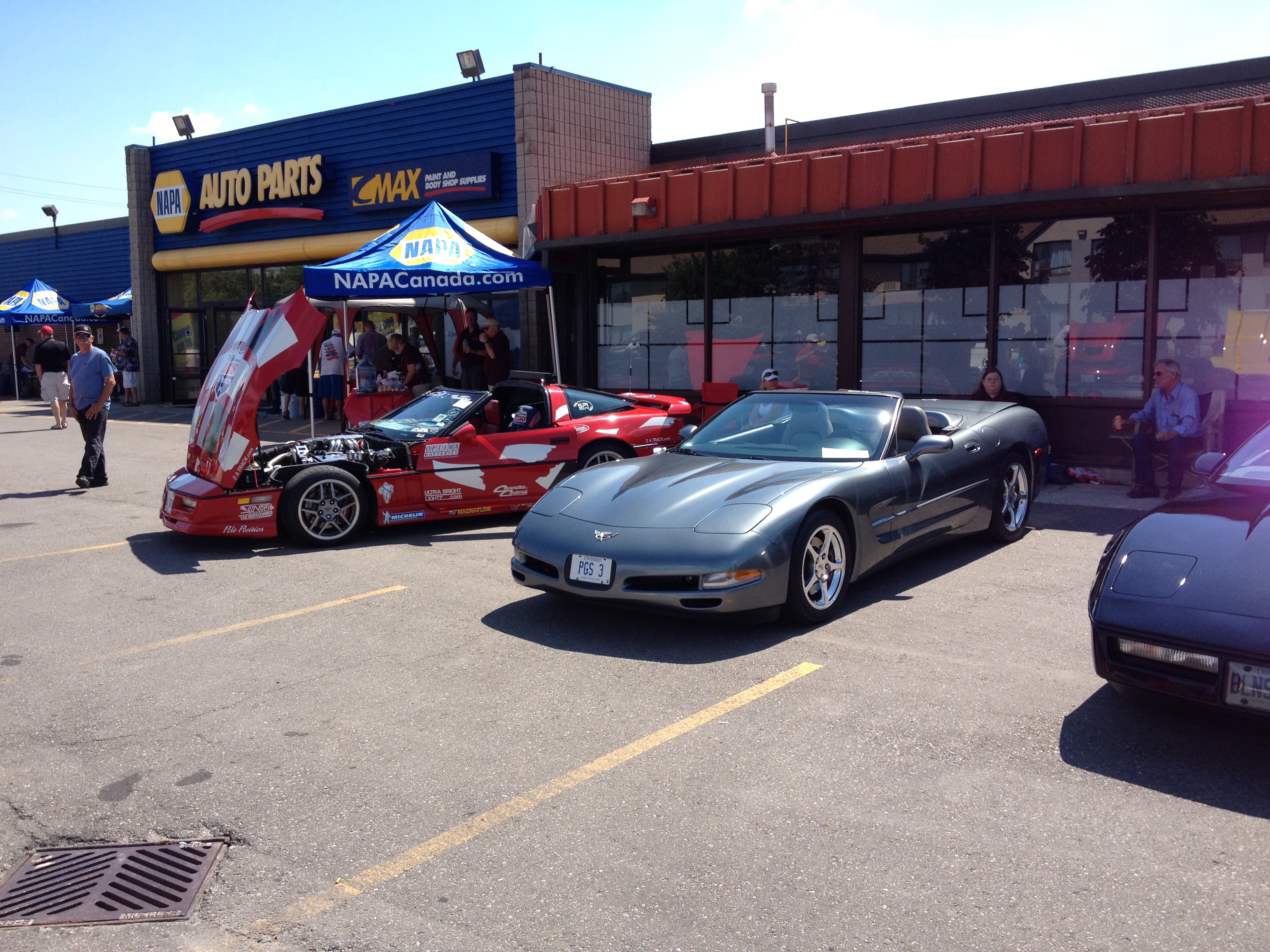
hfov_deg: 52.6
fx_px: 1284
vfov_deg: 40.7
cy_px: 476
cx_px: 635
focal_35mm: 35
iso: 50
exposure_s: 1/1004
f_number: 2.4
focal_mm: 4.28
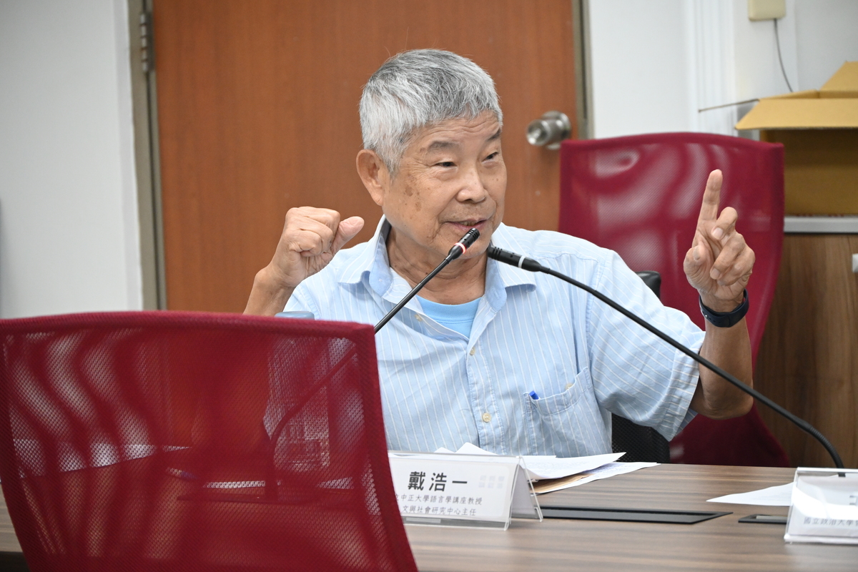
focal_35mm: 195
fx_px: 4647
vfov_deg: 7.0
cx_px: 429
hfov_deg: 10.5
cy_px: 286
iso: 2500
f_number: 6.3
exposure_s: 1/125
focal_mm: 130
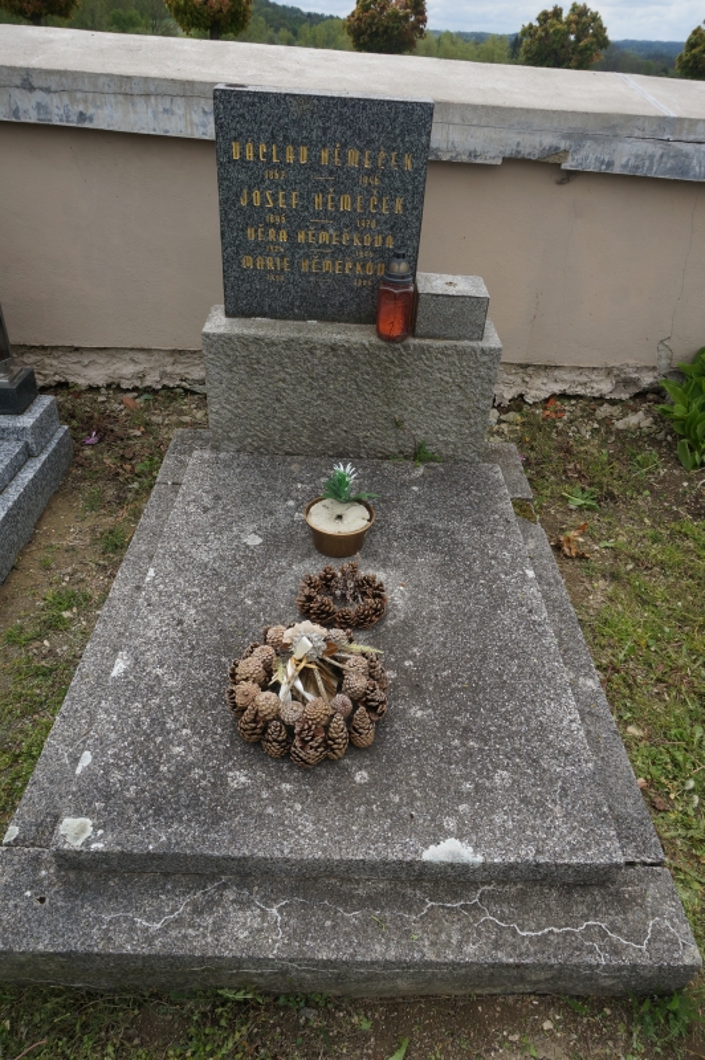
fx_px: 706
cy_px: 530
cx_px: 352
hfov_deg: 53.1
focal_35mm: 24
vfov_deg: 73.8
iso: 100
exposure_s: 1/160
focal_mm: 16
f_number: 9
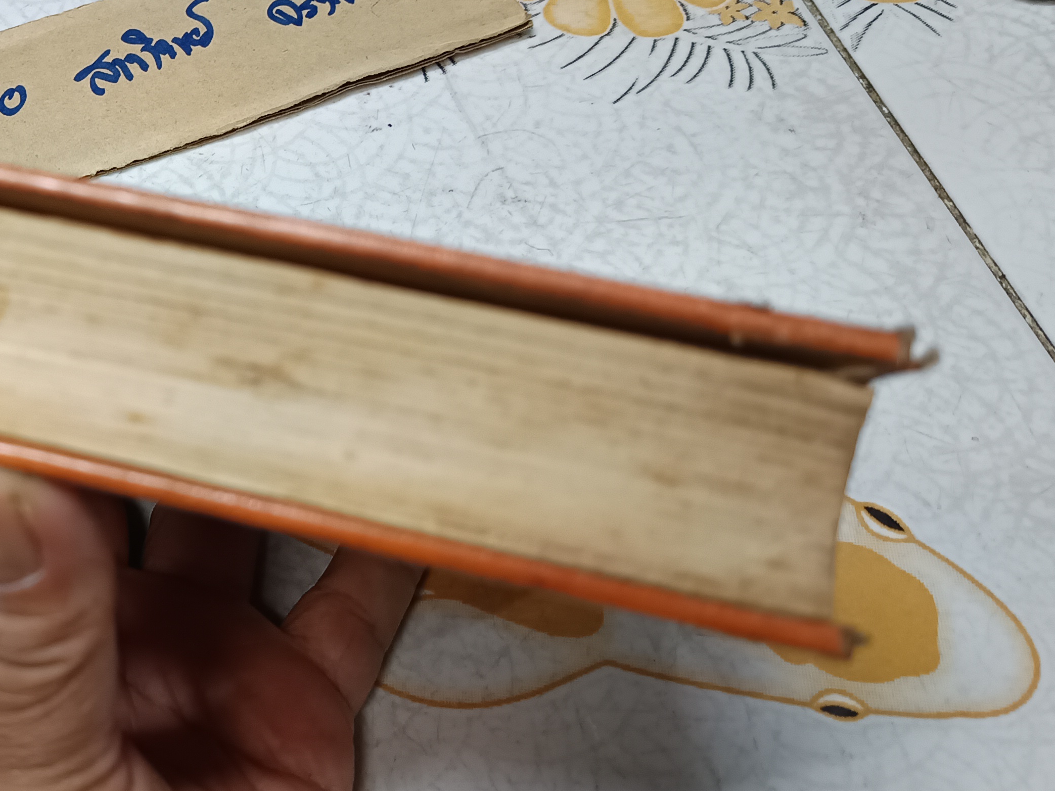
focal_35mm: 46
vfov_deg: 31.4
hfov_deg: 38.2
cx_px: 89
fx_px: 1402
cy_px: 293
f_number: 1.7
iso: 975
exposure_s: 1/25
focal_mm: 5.31
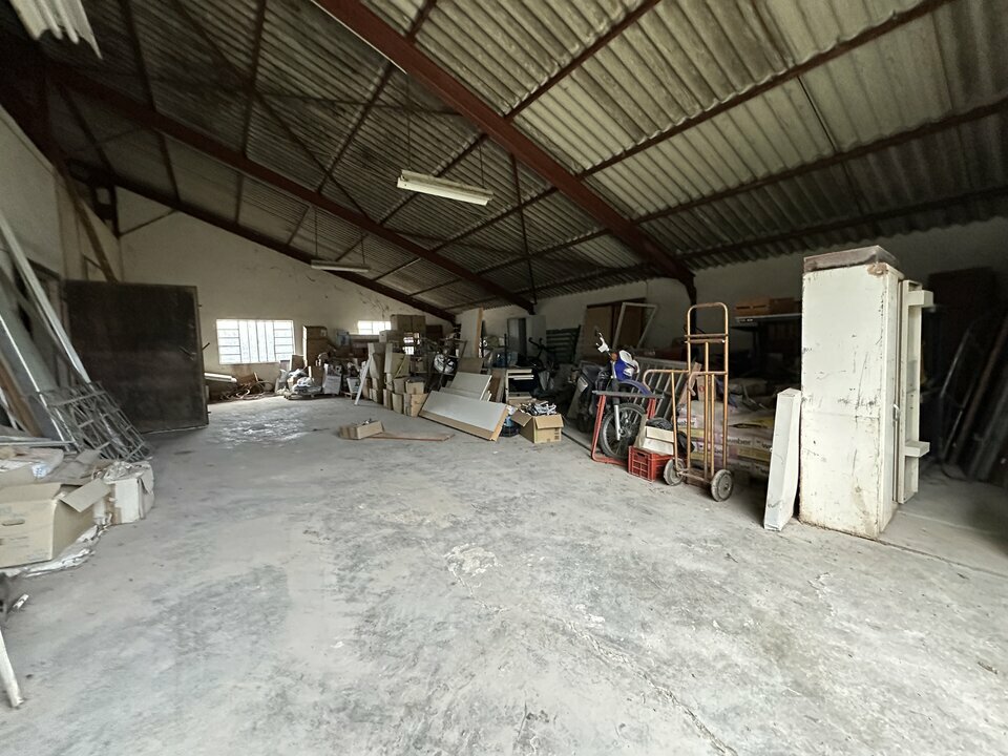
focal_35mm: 14
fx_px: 408
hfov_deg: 102.1
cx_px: 504
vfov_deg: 85.7
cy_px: 378
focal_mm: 2.22
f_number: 2.2
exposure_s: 1/60
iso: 1000
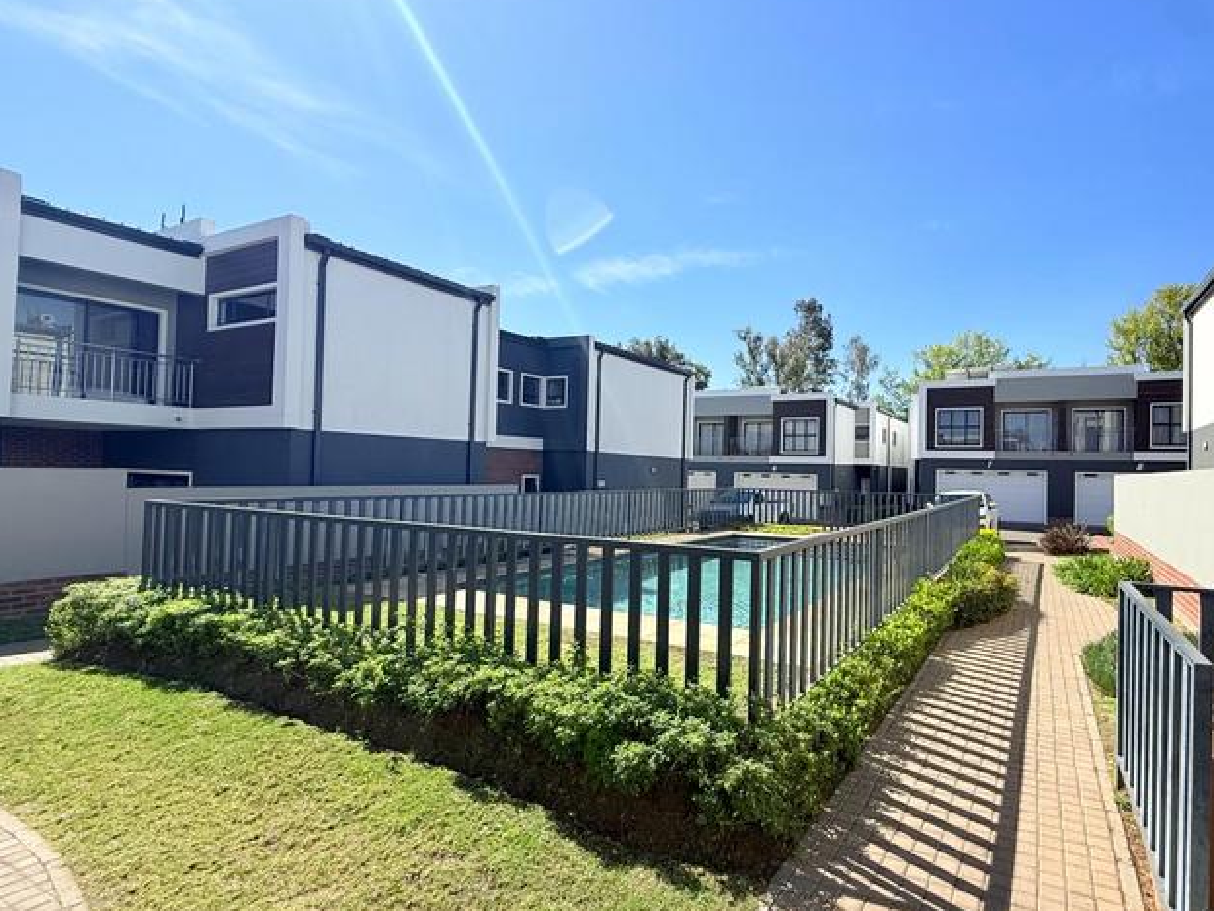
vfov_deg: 71.6
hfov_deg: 86.3
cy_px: 462
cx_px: 746
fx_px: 632
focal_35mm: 18
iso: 50
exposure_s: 1/1795
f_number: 2.2
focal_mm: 2.22
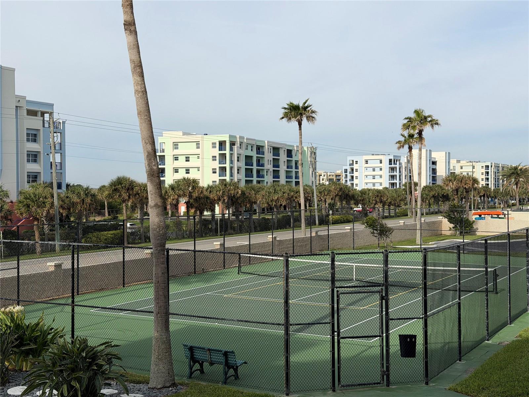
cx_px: 264
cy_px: 198
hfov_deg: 39.7
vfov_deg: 30.3
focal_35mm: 48
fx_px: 734
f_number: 1.78
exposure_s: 1/5587
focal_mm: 6.76
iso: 64
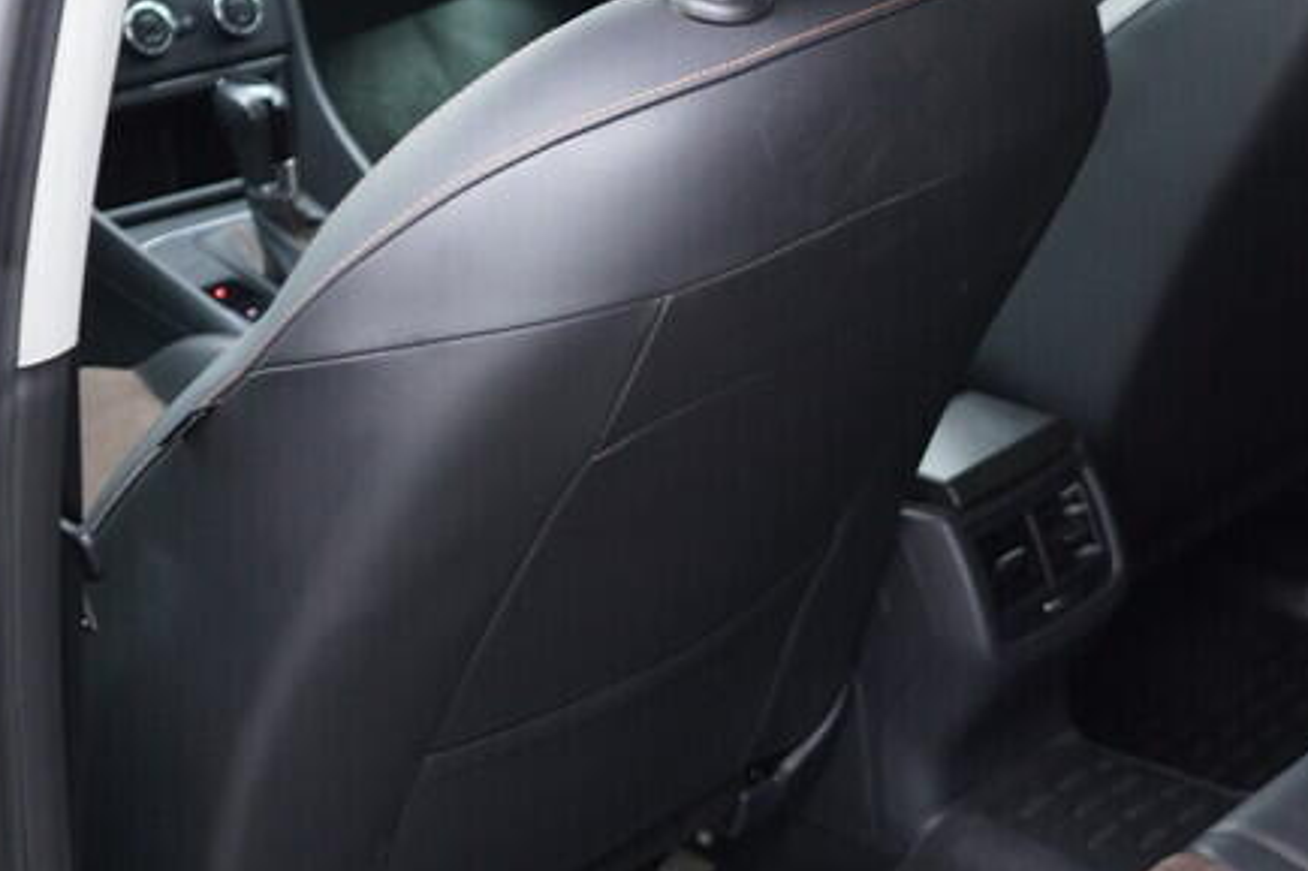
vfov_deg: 16.0
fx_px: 3087
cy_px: 556
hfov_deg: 23.5
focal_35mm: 85
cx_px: 1064
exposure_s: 1/40
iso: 400
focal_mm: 24
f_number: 2.8
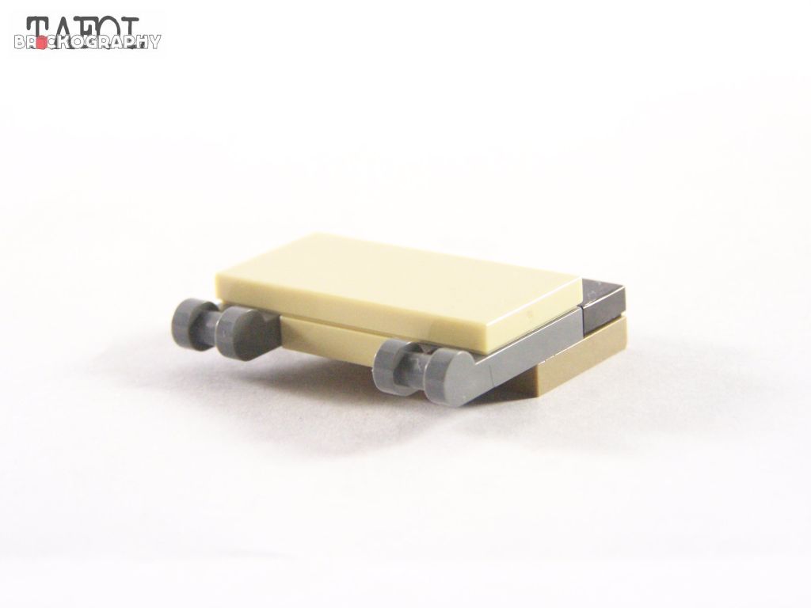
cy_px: 304
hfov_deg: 18.7
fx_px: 2460
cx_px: 406
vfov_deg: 14.1
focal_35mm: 105
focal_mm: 17.5
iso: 400
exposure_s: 1/60
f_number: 3.2
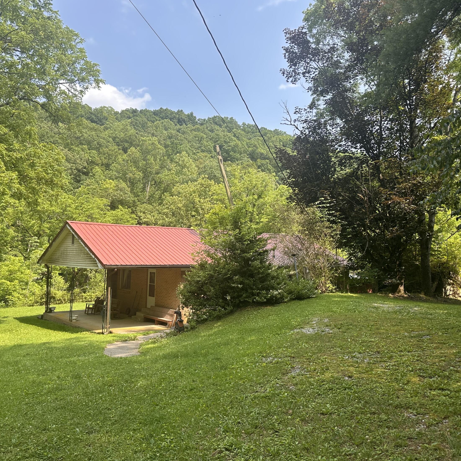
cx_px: 204
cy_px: 226
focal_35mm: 29
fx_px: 437
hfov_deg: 55.5
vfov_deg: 55.6
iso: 80
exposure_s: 1/1412
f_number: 1.78
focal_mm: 6.86
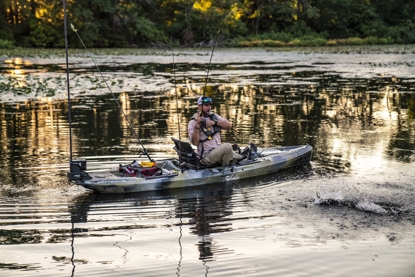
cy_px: 138
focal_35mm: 70
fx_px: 807
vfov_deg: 19.5
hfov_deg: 28.8
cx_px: 208
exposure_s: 1/500
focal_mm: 70
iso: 200
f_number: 2.8
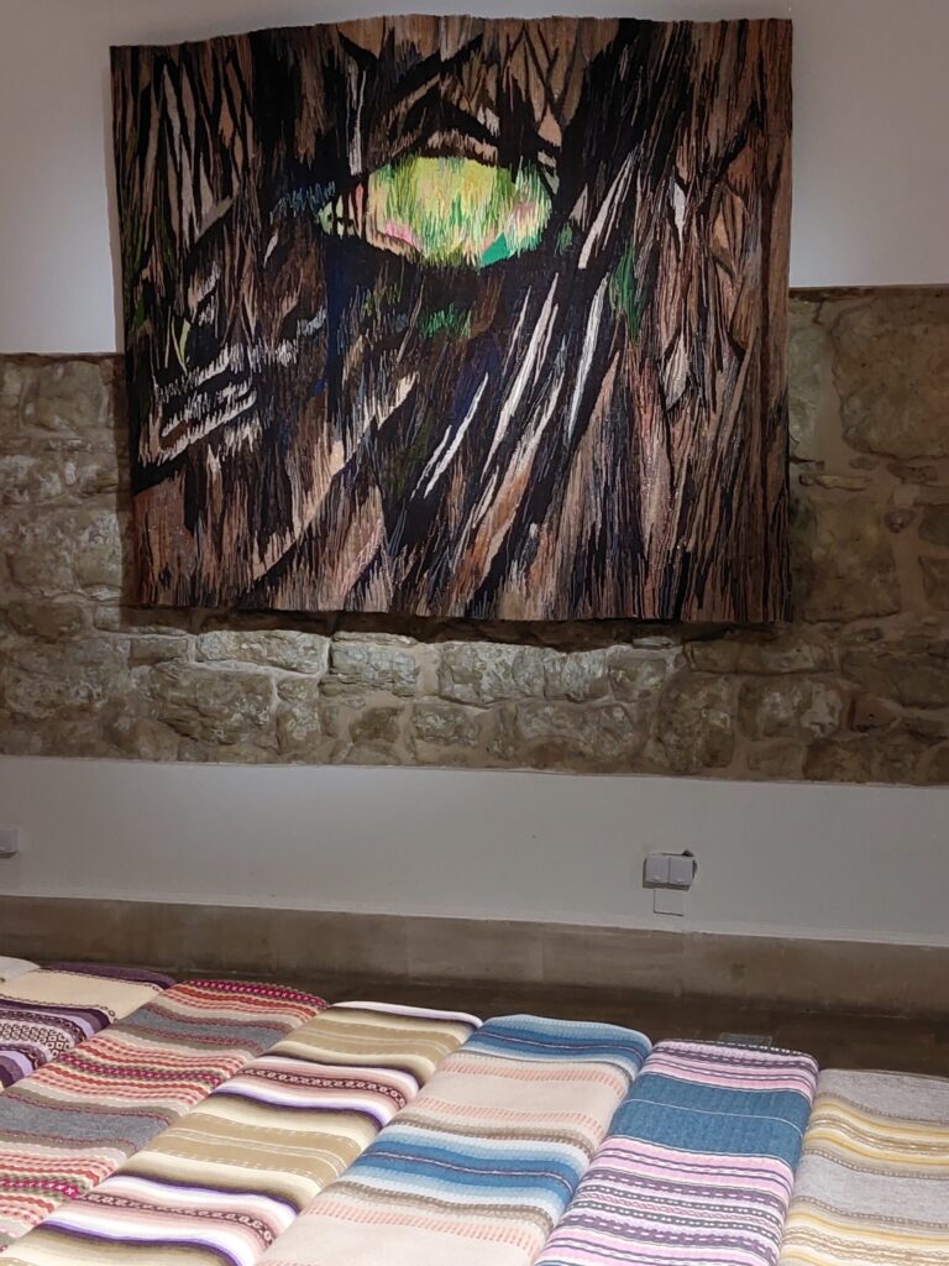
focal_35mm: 24
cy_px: 633
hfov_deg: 56.8
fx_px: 877
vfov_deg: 71.6
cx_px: 474
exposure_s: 1/24
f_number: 1.8
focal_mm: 5.23
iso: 400
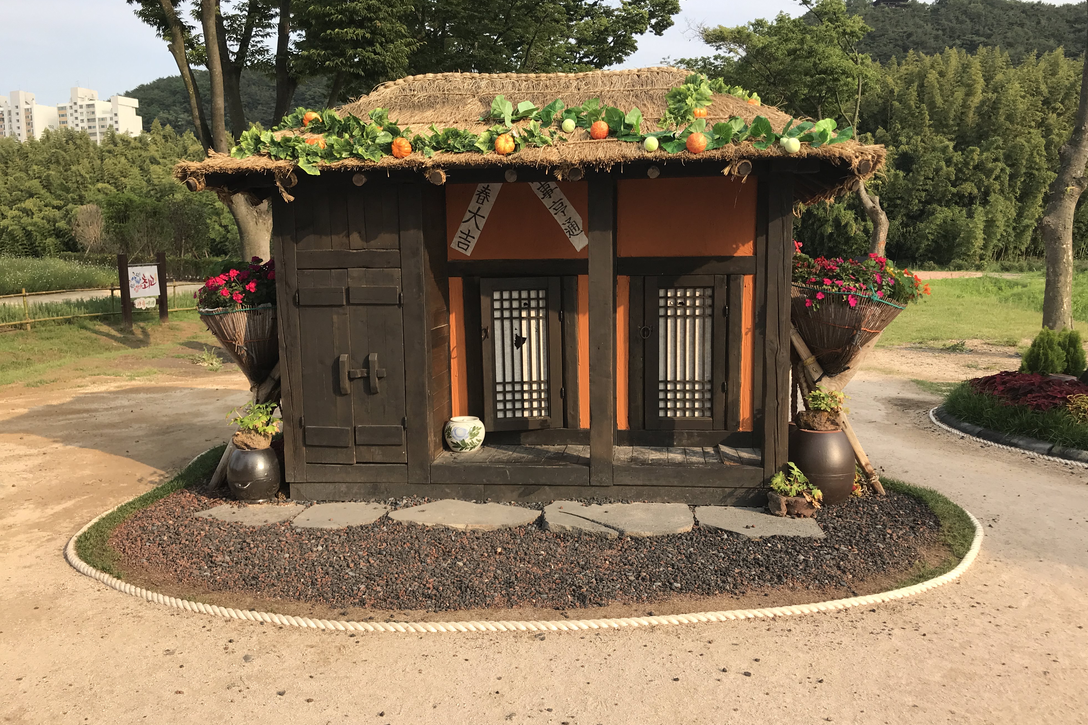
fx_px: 907
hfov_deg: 61.9
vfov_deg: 43.6
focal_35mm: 30
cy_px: 390
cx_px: 560
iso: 20
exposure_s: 1/987
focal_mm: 3.99
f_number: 1.8
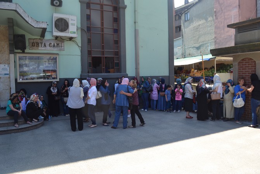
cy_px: 87
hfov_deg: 67.4
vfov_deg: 48.0
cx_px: 130
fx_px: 195
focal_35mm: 27
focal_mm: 18
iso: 100
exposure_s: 1/160
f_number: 6.3
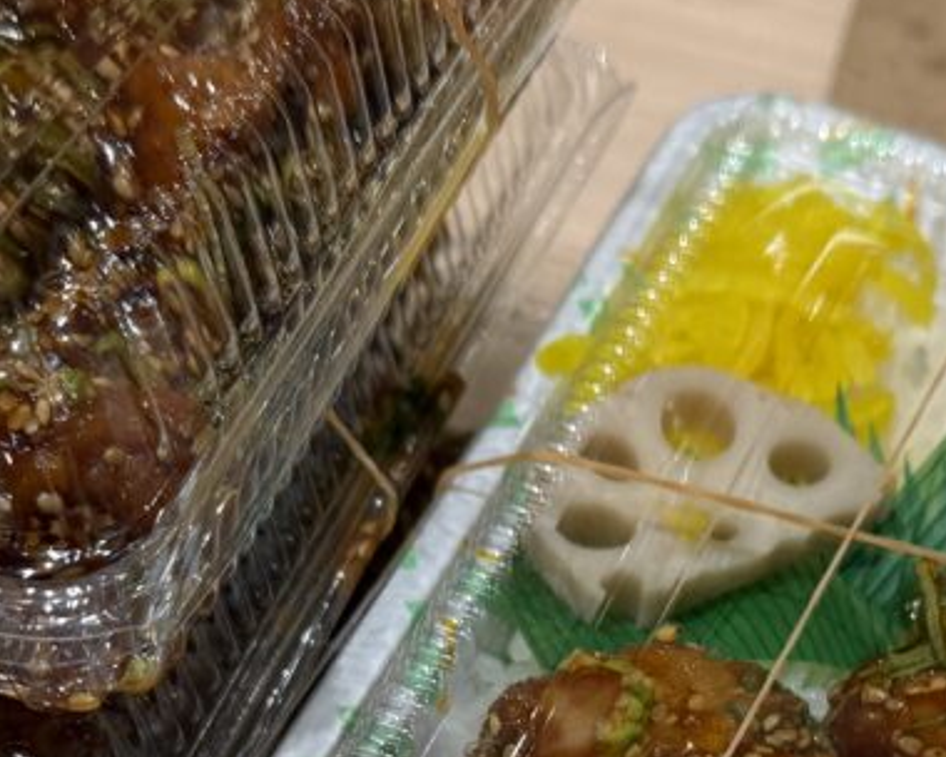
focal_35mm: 79
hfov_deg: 24.0
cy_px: 939
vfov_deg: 18.3
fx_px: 2212
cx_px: 675
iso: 64
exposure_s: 1/257
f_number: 1.78
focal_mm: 6.76
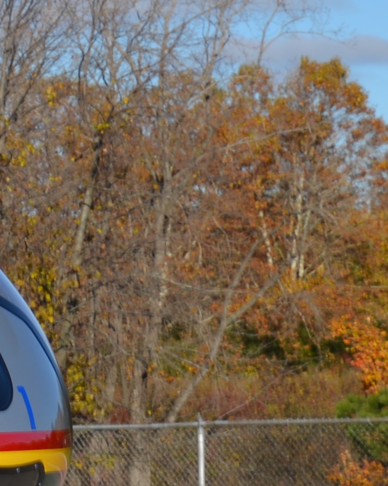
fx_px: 4280
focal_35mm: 298
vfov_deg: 6.5
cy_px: 327
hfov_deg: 4.9
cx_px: -901
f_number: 8
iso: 100
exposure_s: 1/250
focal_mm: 52
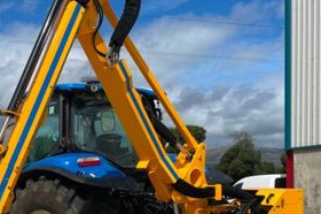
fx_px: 517
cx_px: 91
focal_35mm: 58
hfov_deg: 34.0
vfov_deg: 22.9
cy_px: 179
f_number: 1.6
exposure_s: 1/6494
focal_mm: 4.2
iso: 32
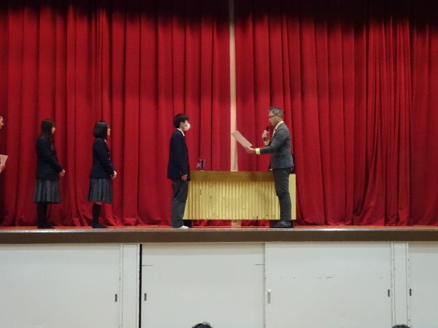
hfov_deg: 36.8
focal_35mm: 52
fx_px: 658
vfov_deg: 28.0
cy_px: 164
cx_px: 219
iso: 3200
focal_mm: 8.8
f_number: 4.5
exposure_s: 1/40
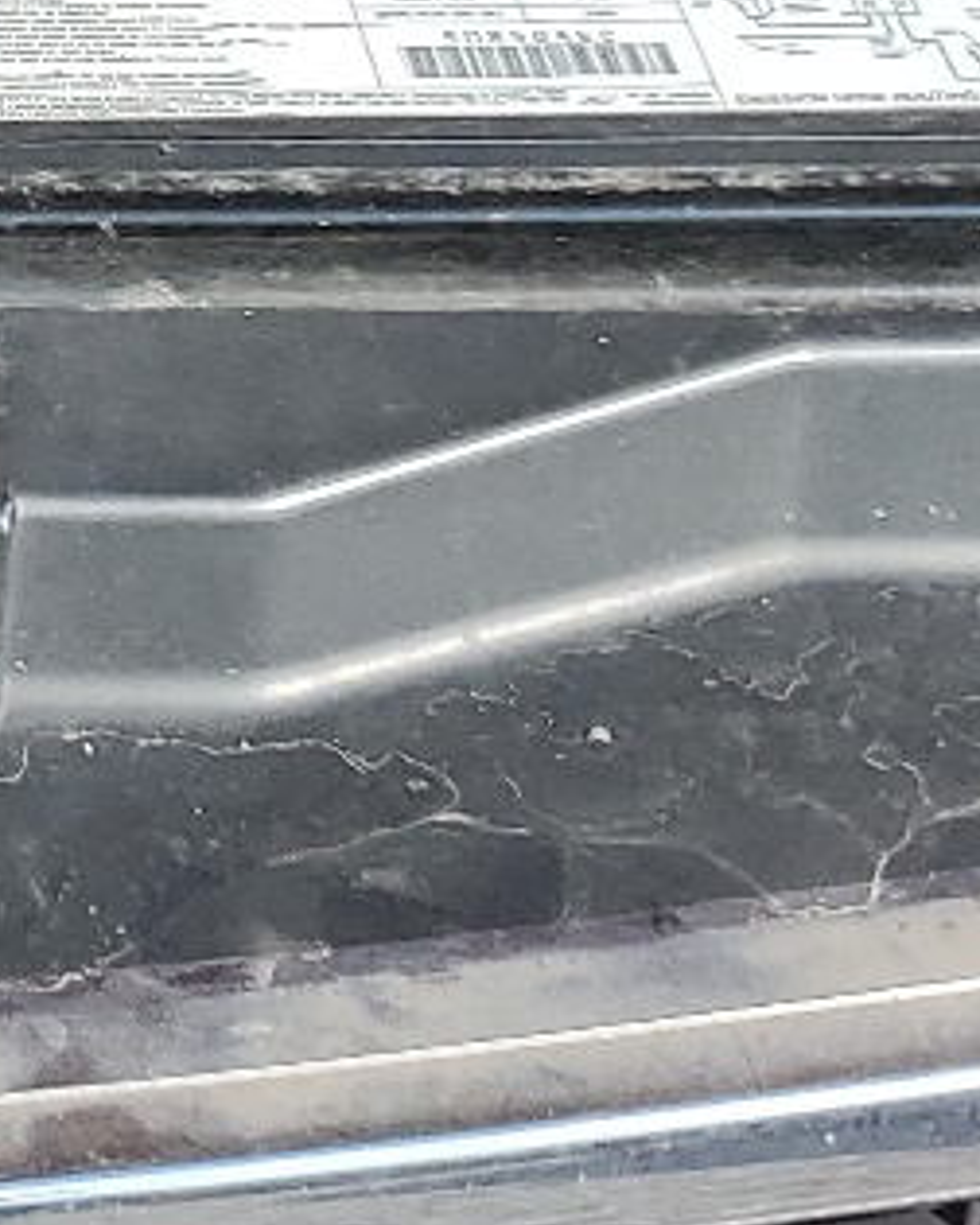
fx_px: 4677
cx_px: -782
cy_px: -218
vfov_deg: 14.5
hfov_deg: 11.2
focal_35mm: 129
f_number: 1.5
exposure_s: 1/2500
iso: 50
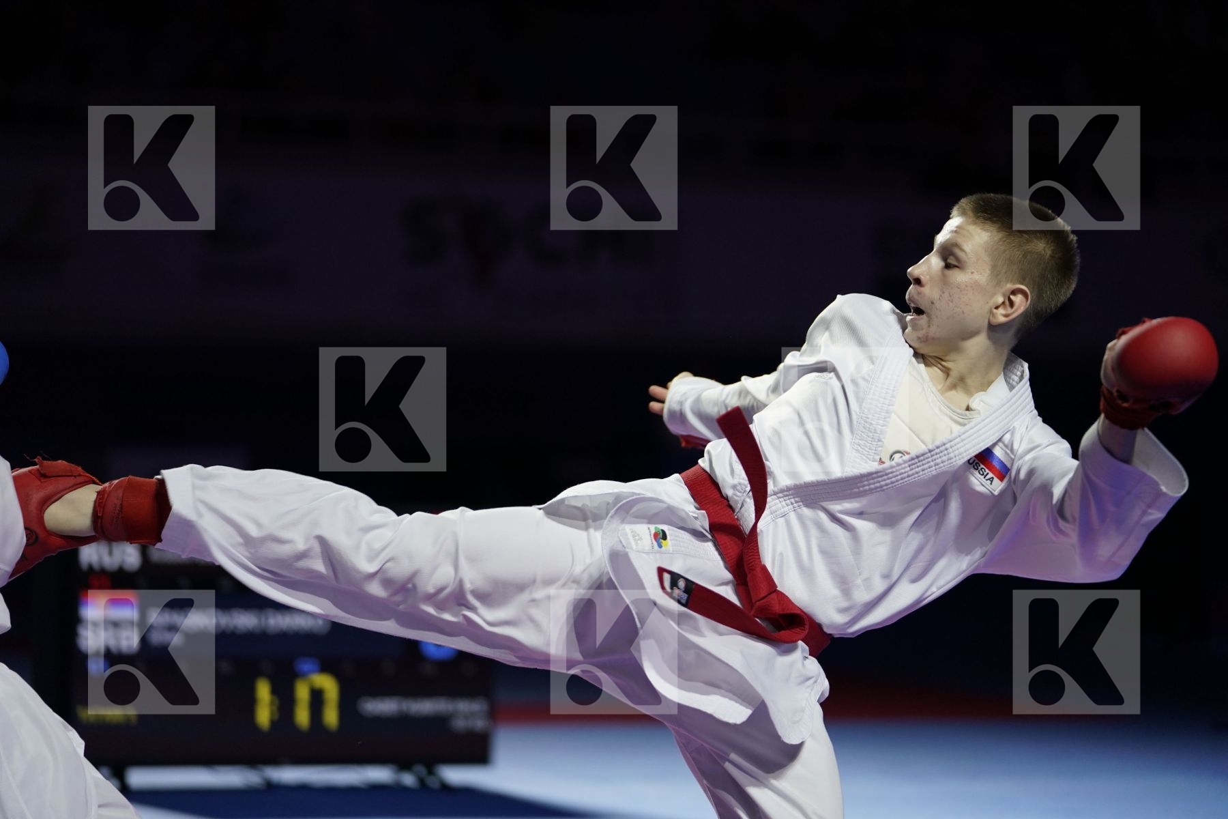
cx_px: 614
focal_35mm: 130
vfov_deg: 10.5
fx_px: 4434
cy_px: 410
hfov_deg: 15.8
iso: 1250
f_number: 2.8
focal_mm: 130
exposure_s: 1/1000
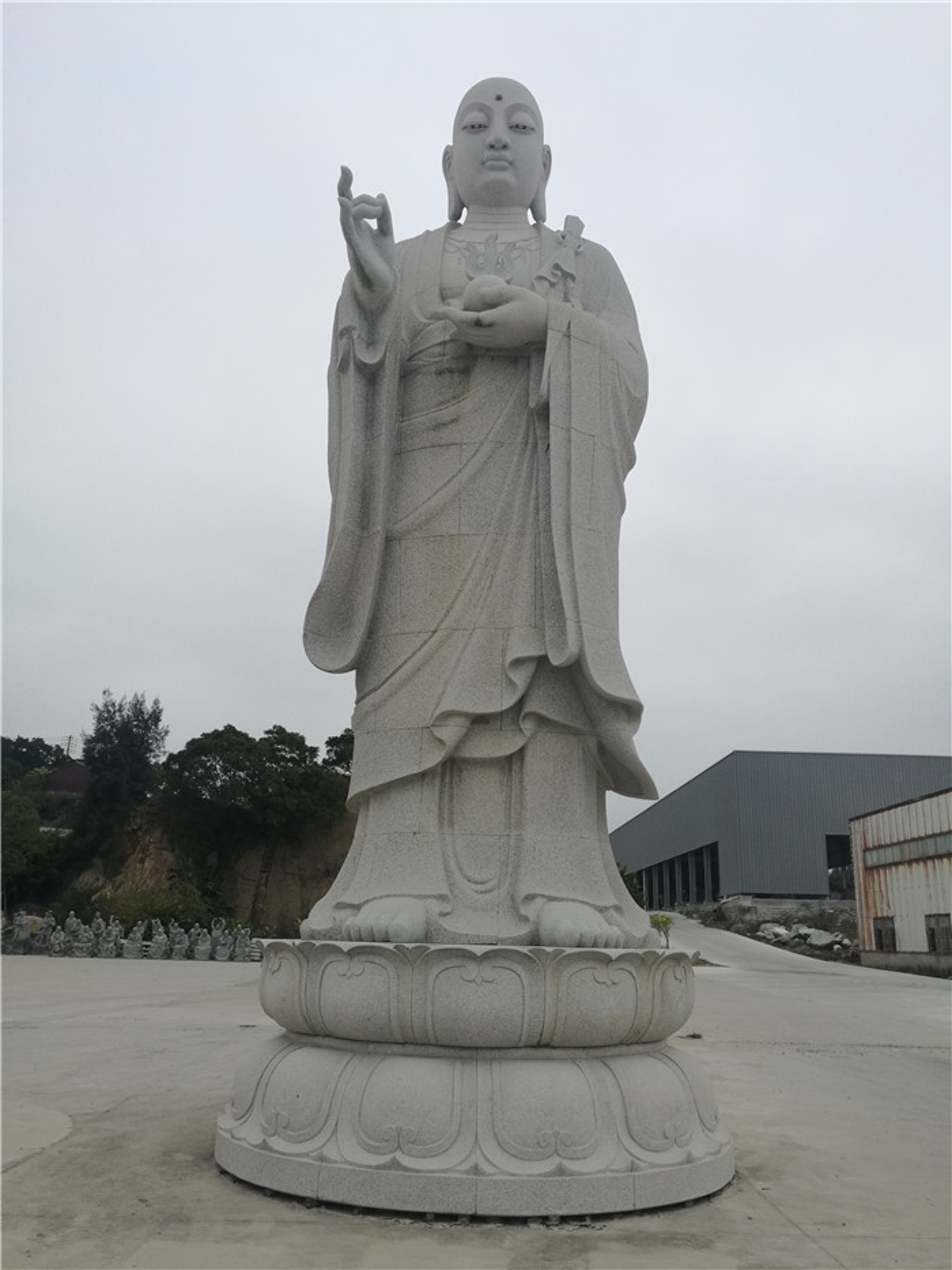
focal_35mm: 27
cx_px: 476
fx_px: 990
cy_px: 635
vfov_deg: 65.3
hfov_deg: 51.4
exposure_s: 1/393
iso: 50
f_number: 2
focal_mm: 4.04
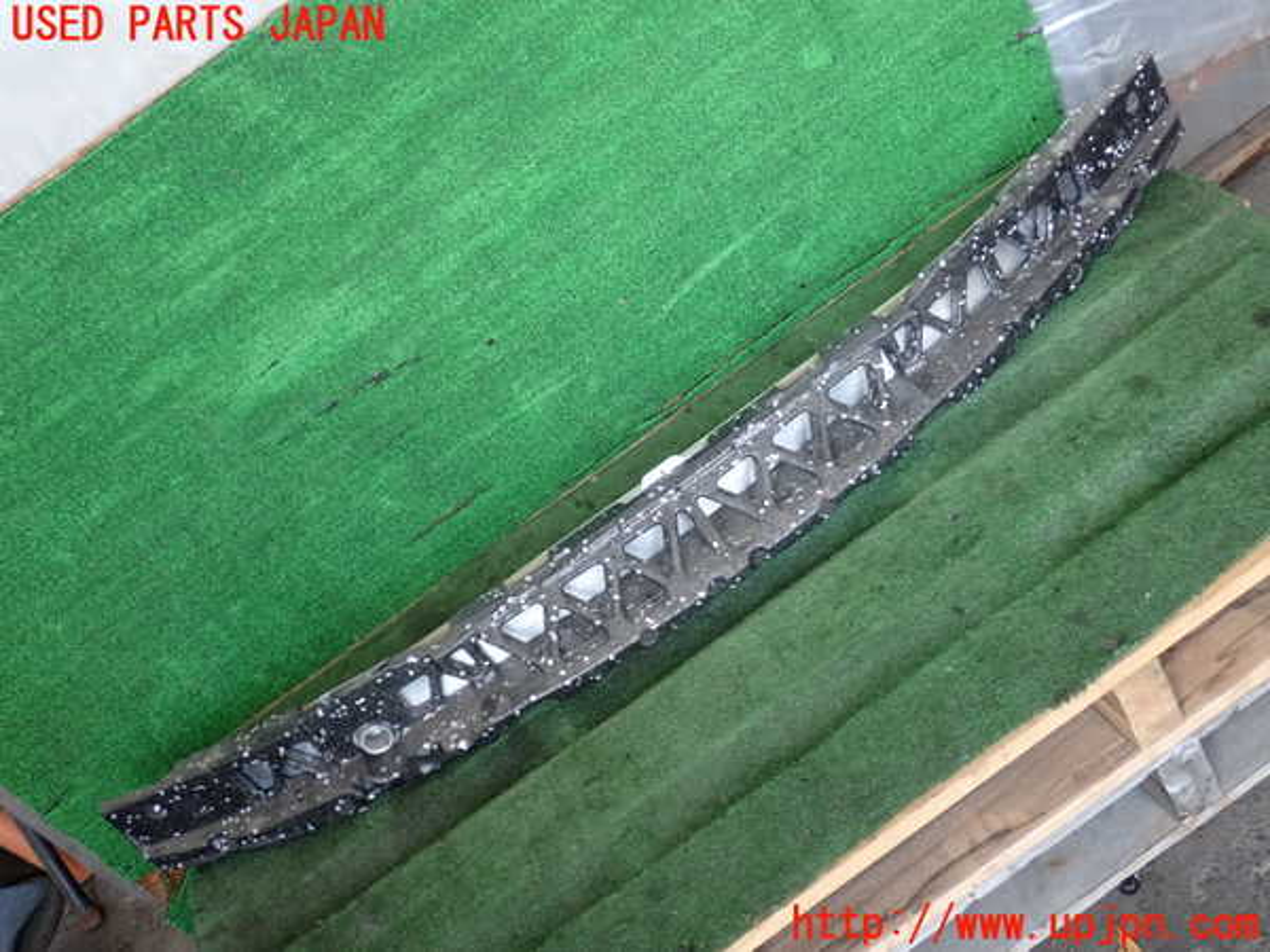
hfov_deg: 49.0
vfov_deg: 37.7
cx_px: 635
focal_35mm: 38
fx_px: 1394
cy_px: 476
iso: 200
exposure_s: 1/125
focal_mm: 6.83
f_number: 2.7
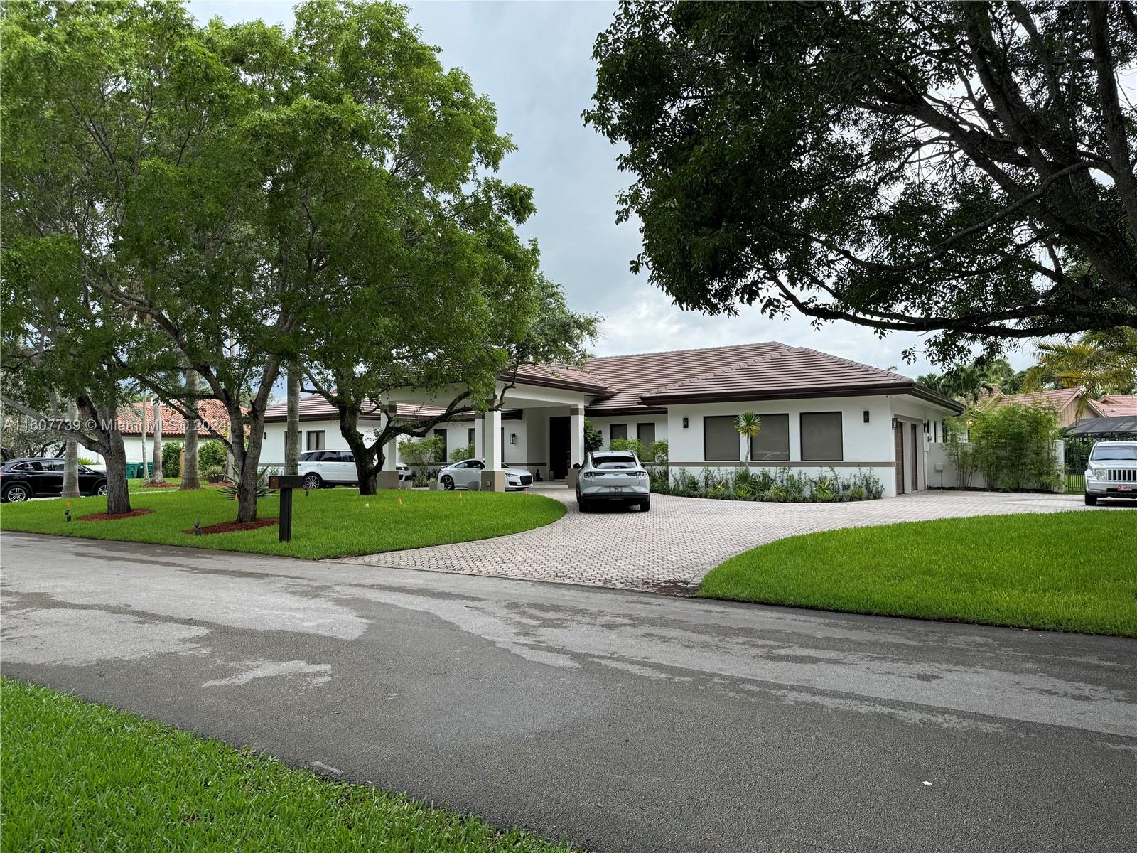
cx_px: 568
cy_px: 426
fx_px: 788
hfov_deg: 71.6
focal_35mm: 24
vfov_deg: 56.8
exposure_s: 1/464
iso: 80
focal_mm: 6.76
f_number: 1.78
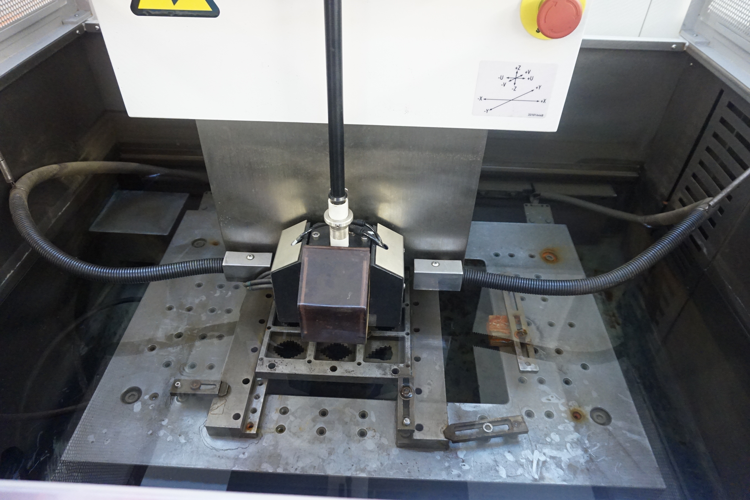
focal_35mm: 24
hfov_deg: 73.7
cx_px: 375
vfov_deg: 53.1
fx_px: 500
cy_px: 250
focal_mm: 16
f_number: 3.5
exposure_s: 1/50
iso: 3200
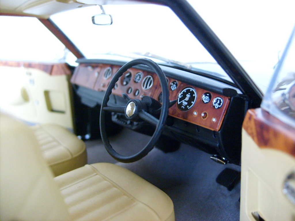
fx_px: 298
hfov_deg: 52.6
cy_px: 110
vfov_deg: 40.7
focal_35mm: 35
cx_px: 148
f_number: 2.8
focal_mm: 5.8
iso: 200
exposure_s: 1/30
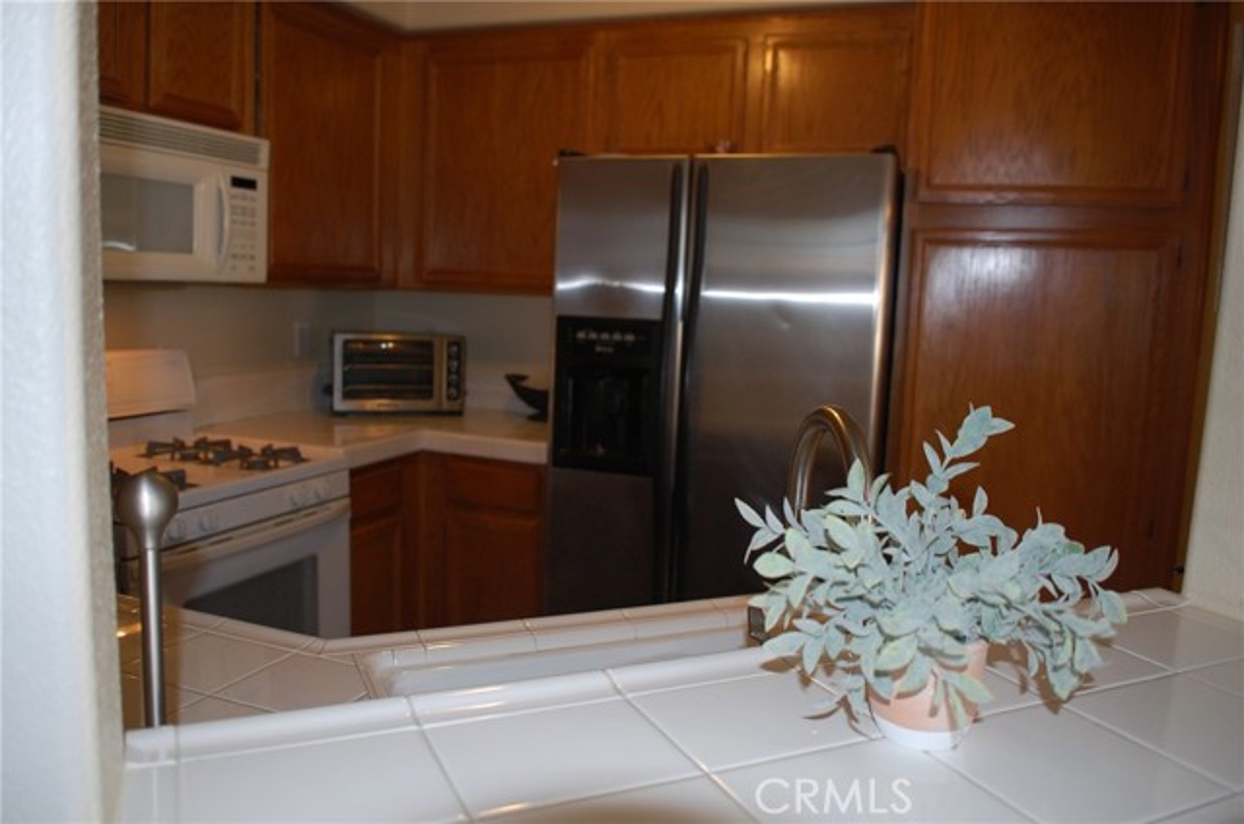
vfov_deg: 47.7
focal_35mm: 27
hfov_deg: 67.5
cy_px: 412
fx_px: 931
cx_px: 622
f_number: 2.8
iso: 400
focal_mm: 18
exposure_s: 1/60
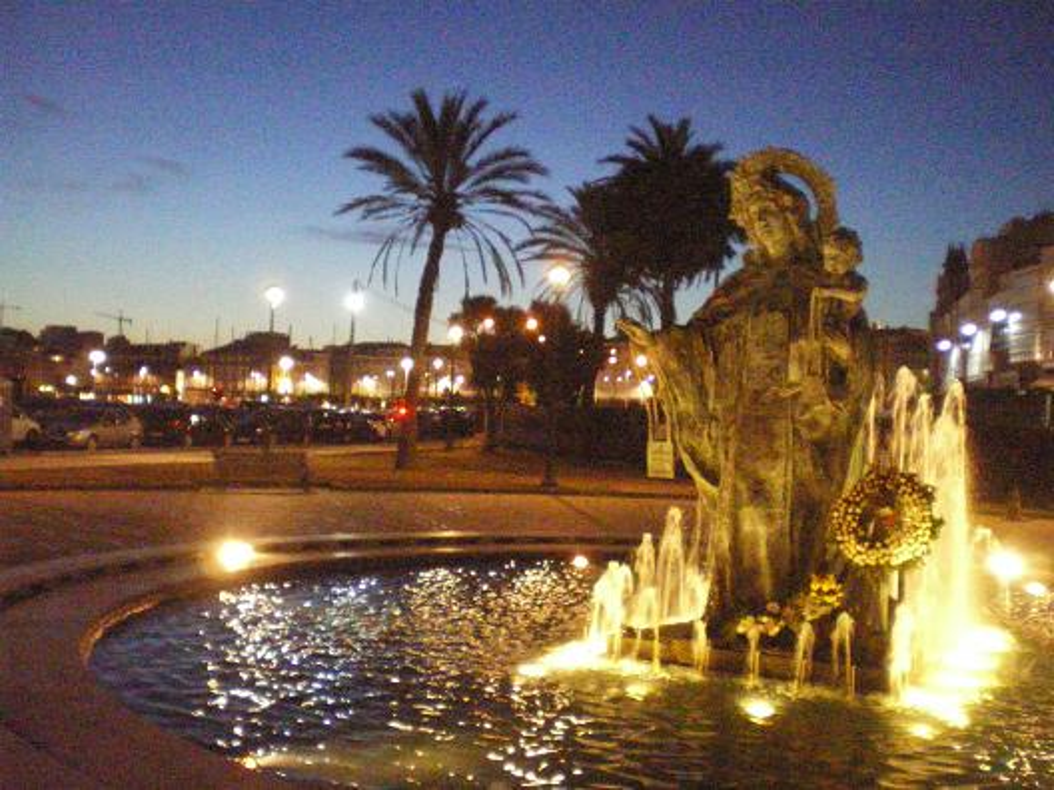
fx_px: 1157
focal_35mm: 38
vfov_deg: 37.7
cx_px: 527
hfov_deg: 49.0
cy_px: 395
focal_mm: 6.3
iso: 3200
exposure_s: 1/20
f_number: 3.1
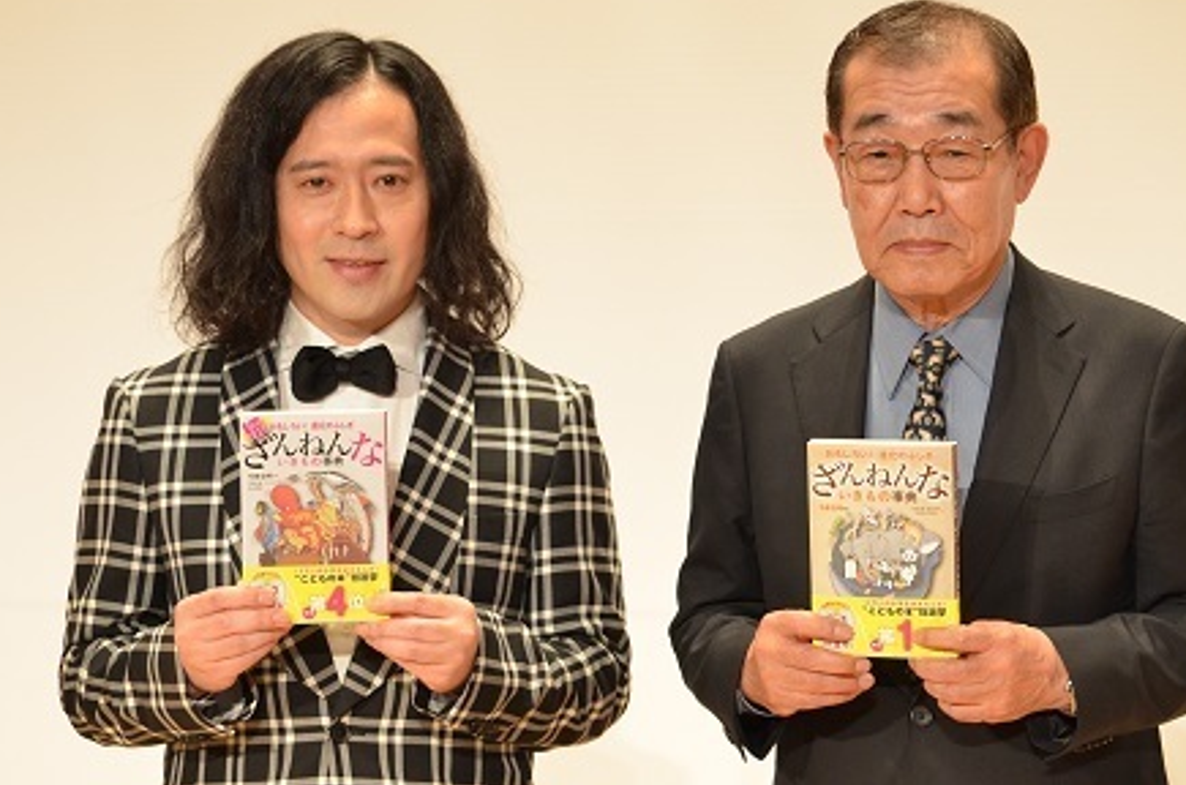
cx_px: 643
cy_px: 369
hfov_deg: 11.6
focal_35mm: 178
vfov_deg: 7.7
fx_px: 5851
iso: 1250
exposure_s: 1/125
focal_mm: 86
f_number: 5
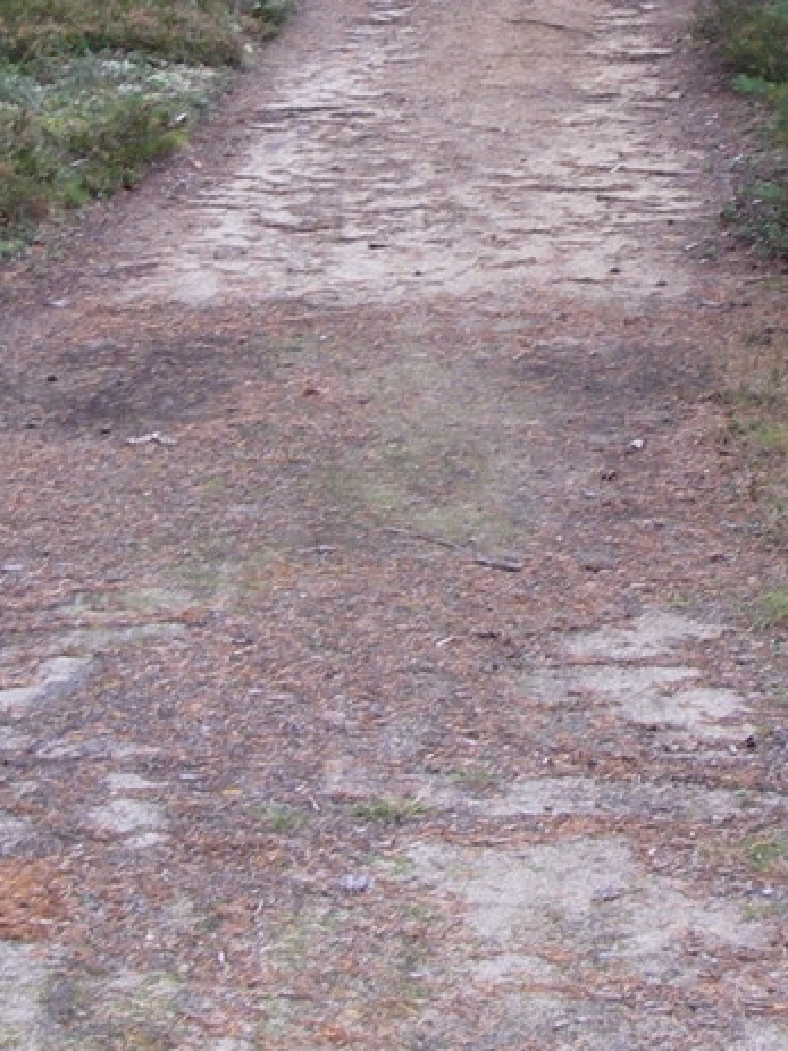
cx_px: 609
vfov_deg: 18.7
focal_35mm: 105
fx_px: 3188
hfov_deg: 14.0
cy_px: 320
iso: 125
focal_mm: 6.3
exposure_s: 1/50
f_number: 3.3
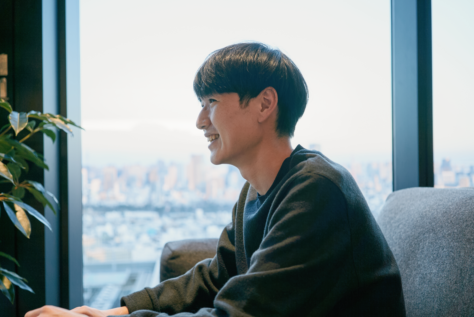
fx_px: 461
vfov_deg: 37.9
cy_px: 158
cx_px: 237
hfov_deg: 54.4
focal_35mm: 35
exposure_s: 1/80
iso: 160
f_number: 2.8
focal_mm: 35
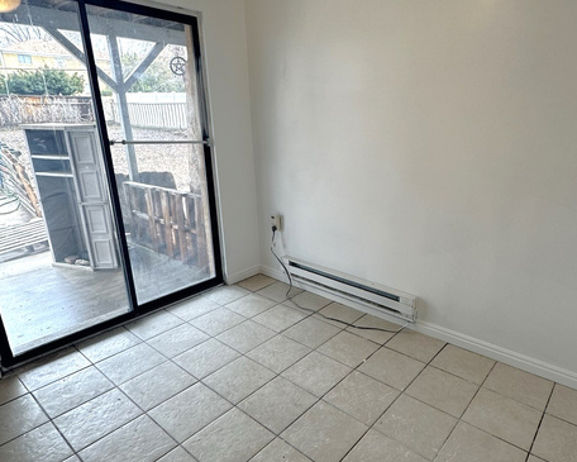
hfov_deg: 72.2
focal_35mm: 23
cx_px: 329
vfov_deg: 60.9
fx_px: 393
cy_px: 238
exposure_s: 1/120
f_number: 2.2
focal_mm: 2.22
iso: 64
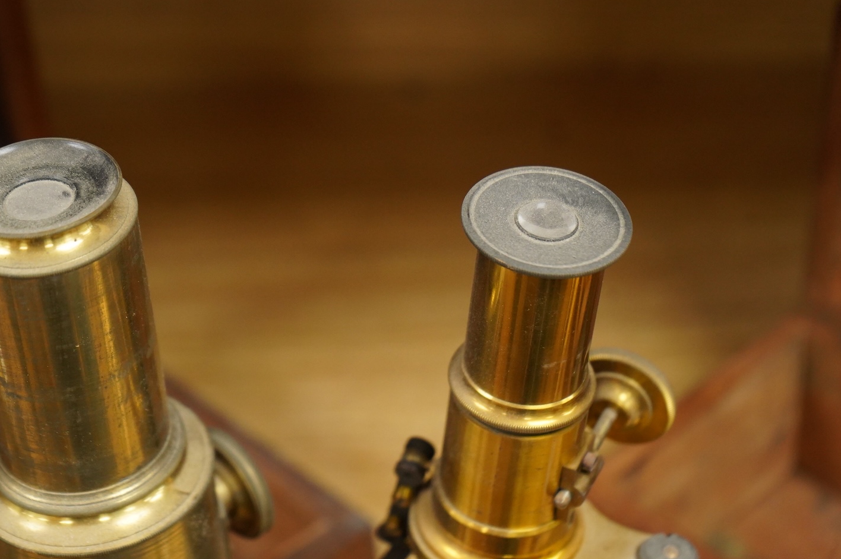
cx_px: 358
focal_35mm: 85
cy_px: 290
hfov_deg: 23.9
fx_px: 1984
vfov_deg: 16.0
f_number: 5.6
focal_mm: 70
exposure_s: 1/160
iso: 4000
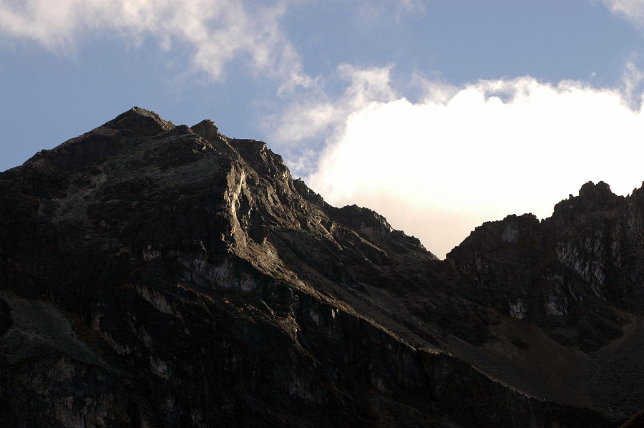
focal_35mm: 225
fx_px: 4021
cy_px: 214
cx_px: 322
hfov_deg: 9.2
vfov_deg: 6.1
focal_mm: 150
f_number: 6.3
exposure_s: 1/320
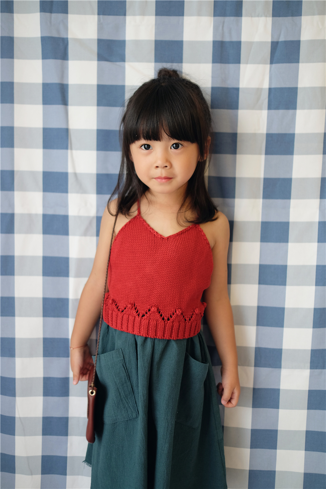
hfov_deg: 37.9
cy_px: 244
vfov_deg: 54.4
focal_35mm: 35
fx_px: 475
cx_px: 163
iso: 250
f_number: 1.4
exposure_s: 1/60
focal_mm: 23
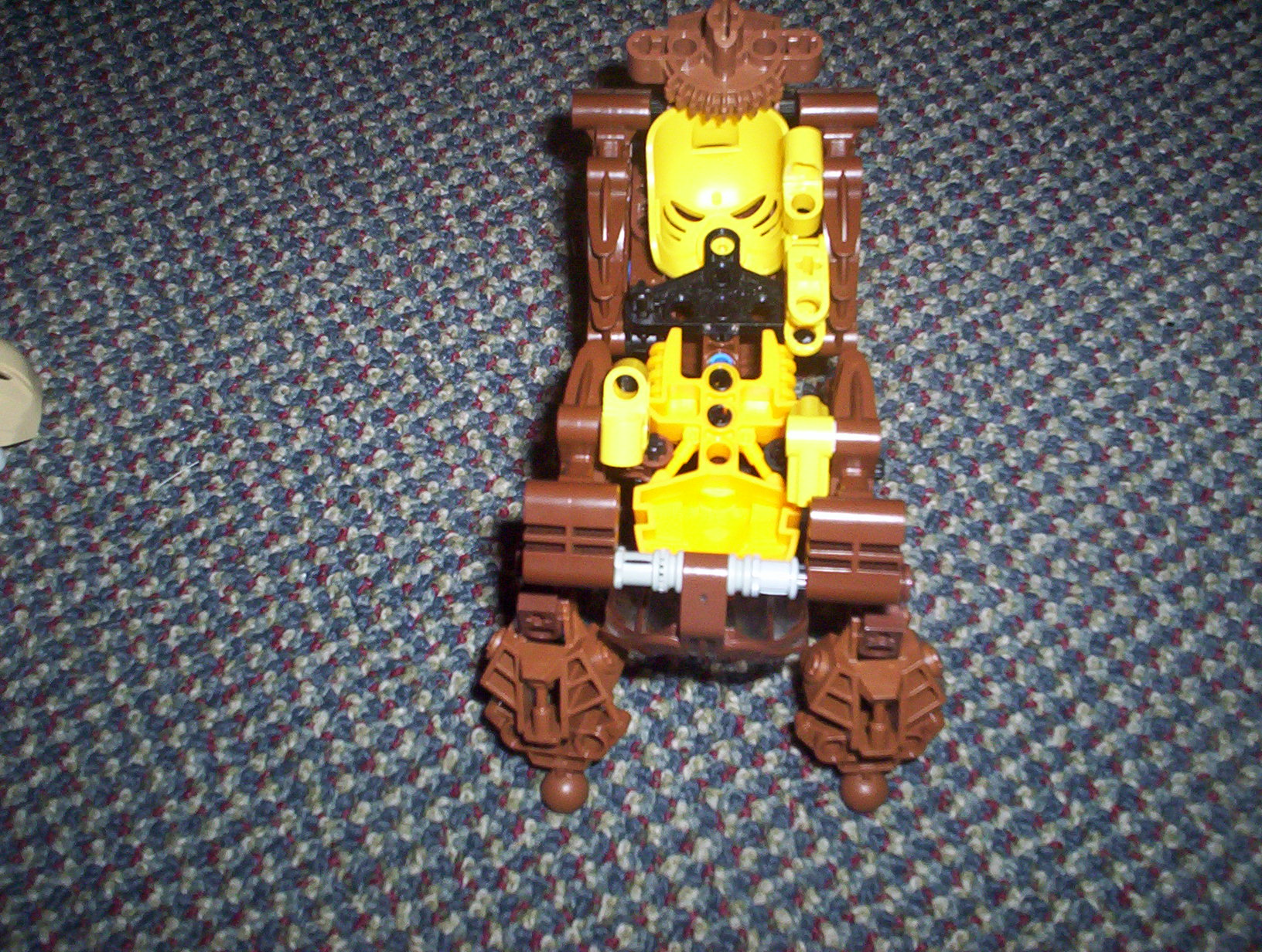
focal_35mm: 38
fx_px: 1389
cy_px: 476
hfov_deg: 48.9
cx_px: 631
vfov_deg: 37.9
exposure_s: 1/60
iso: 140
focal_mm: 4.99
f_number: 4.5
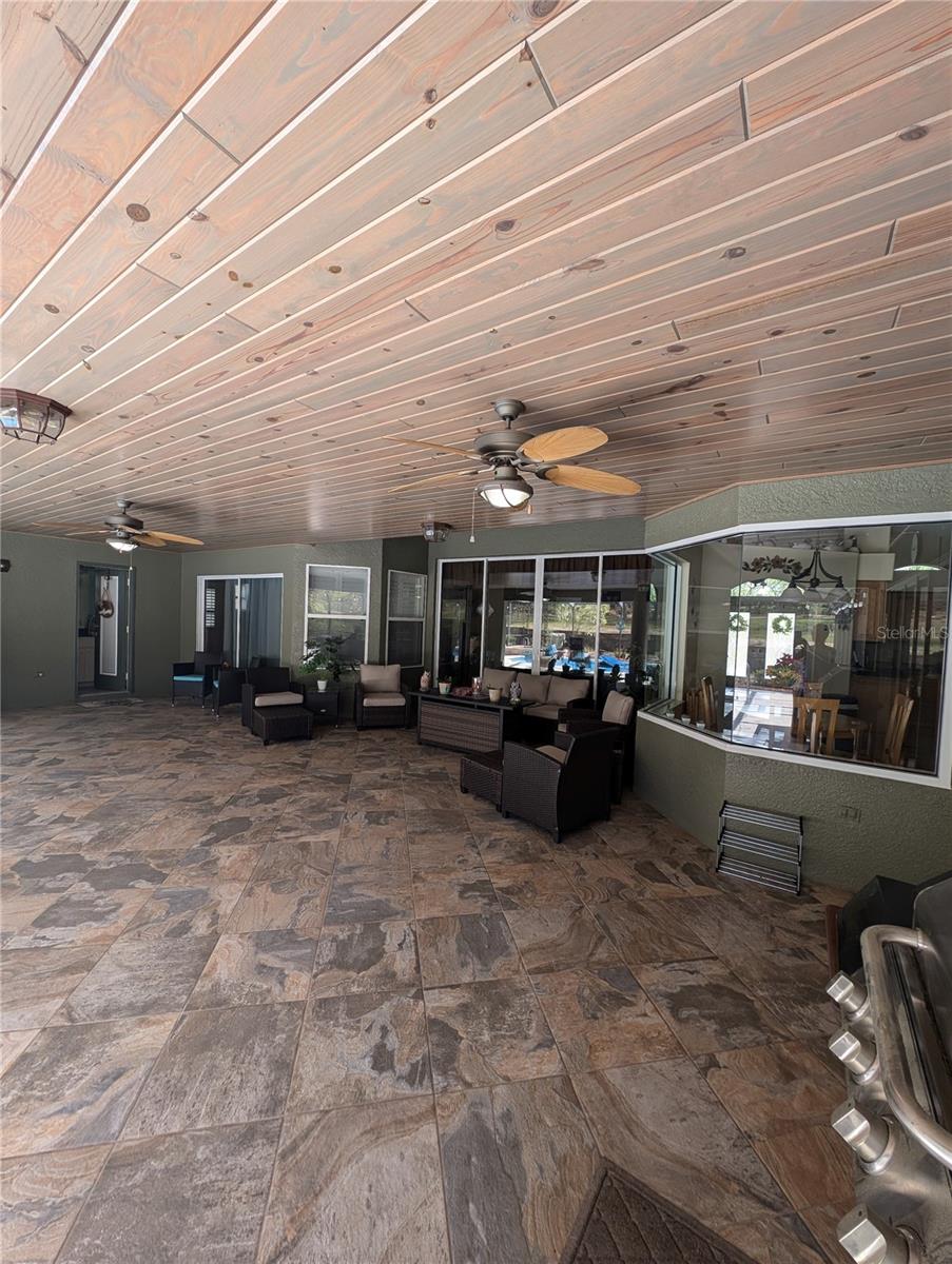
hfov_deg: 94.6
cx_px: 476
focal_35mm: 12
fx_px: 439
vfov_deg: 110.5
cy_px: 632
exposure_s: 1/120
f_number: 1.95
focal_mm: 2.23
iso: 50
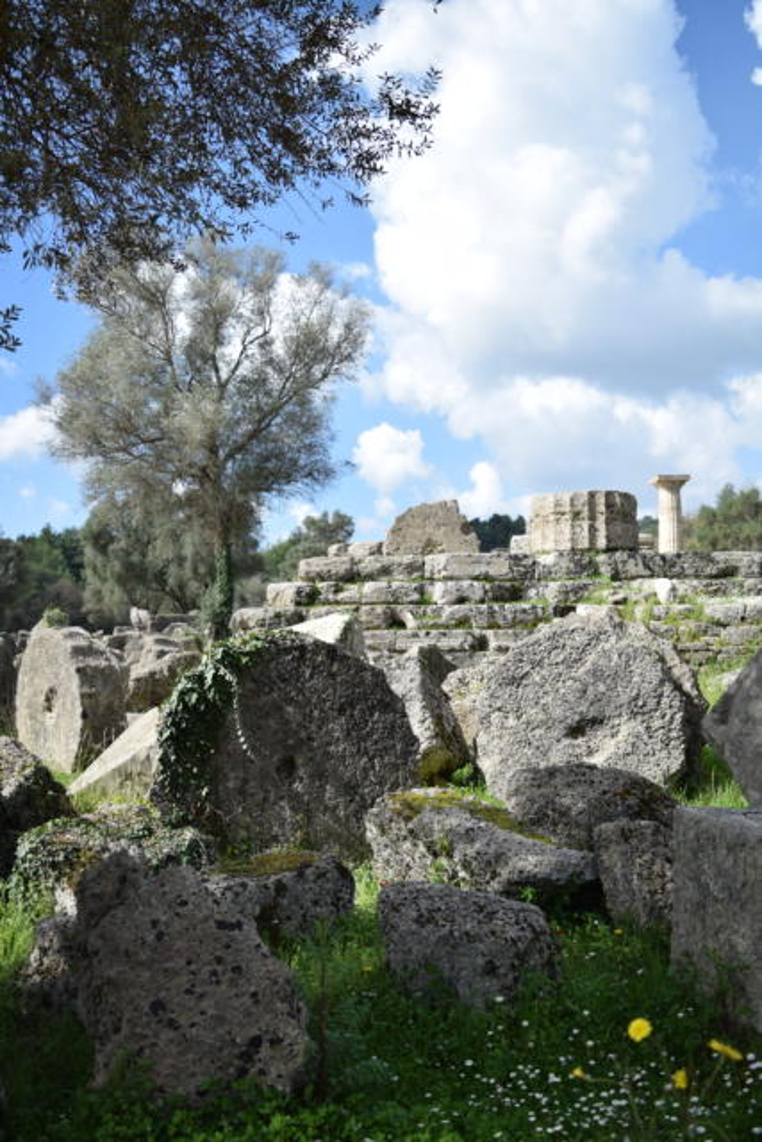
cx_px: 381
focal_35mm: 30
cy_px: 571
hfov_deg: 43.6
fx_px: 952
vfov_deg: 61.9
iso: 100
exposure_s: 1/800
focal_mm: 20
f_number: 3.8
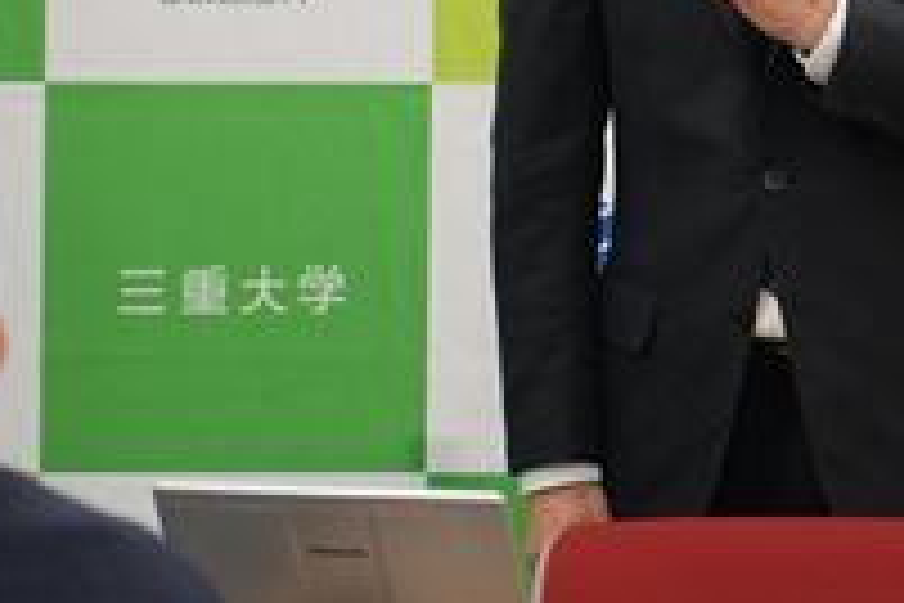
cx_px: 783
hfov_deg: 6.6
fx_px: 7859
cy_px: -202
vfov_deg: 4.4
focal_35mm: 313
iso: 1250
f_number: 4
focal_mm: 105
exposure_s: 1/250
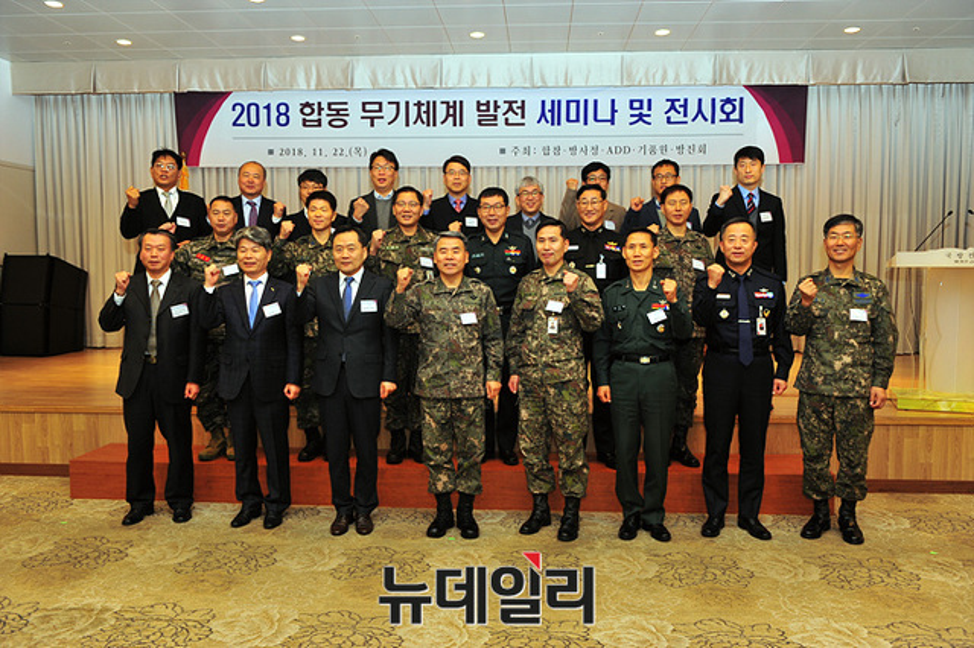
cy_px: 324
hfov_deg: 60.3
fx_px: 838
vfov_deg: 42.3
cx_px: 487
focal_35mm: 31
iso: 640
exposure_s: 1/60
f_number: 5
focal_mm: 31
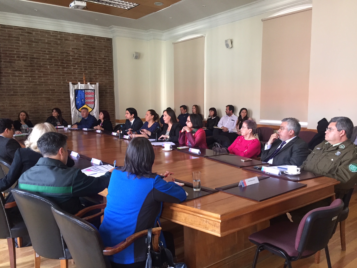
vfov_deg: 48.2
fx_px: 299
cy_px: 134
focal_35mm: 29
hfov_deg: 61.7
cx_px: 178
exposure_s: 1/33
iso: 200
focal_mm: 4.15
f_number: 2.2
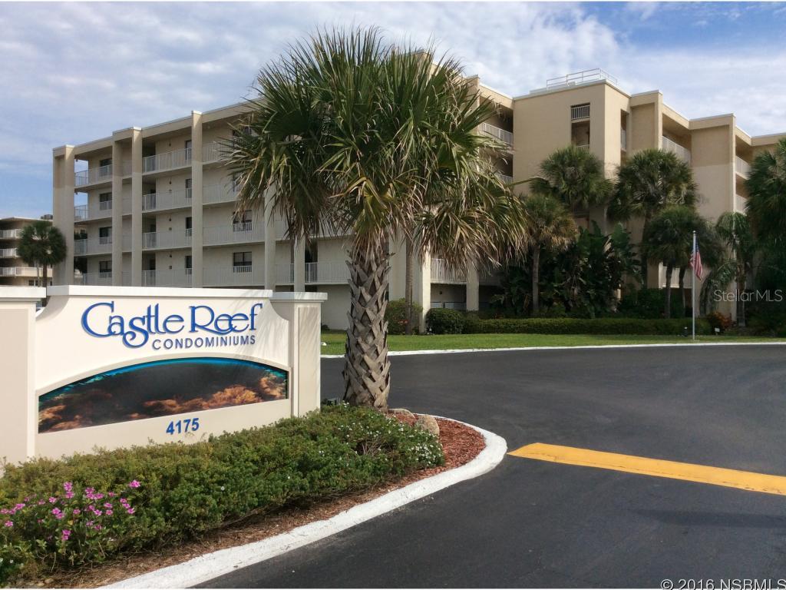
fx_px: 727
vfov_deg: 44.2
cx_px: 393
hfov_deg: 56.8
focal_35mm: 32
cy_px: 295
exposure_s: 1/2387
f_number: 2.4
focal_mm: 3.3
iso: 32
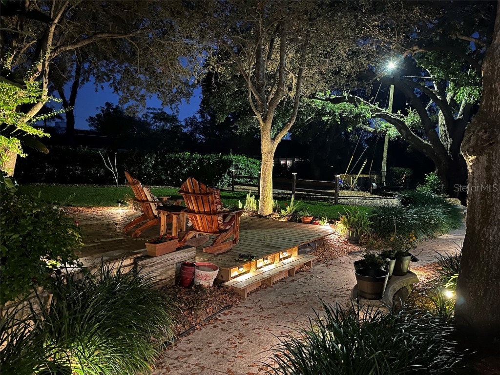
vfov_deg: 53.1
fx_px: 376
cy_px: 188
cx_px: 250
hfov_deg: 67.3
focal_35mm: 26
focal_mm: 5.1
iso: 1000
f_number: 1.6
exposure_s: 1/9
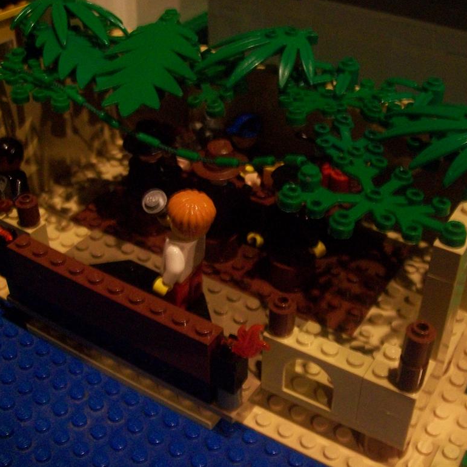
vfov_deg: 39.2
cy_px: 232
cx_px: 276
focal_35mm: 43
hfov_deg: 39.0
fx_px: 656
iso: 200
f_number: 2.7
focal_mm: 6
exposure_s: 1/8
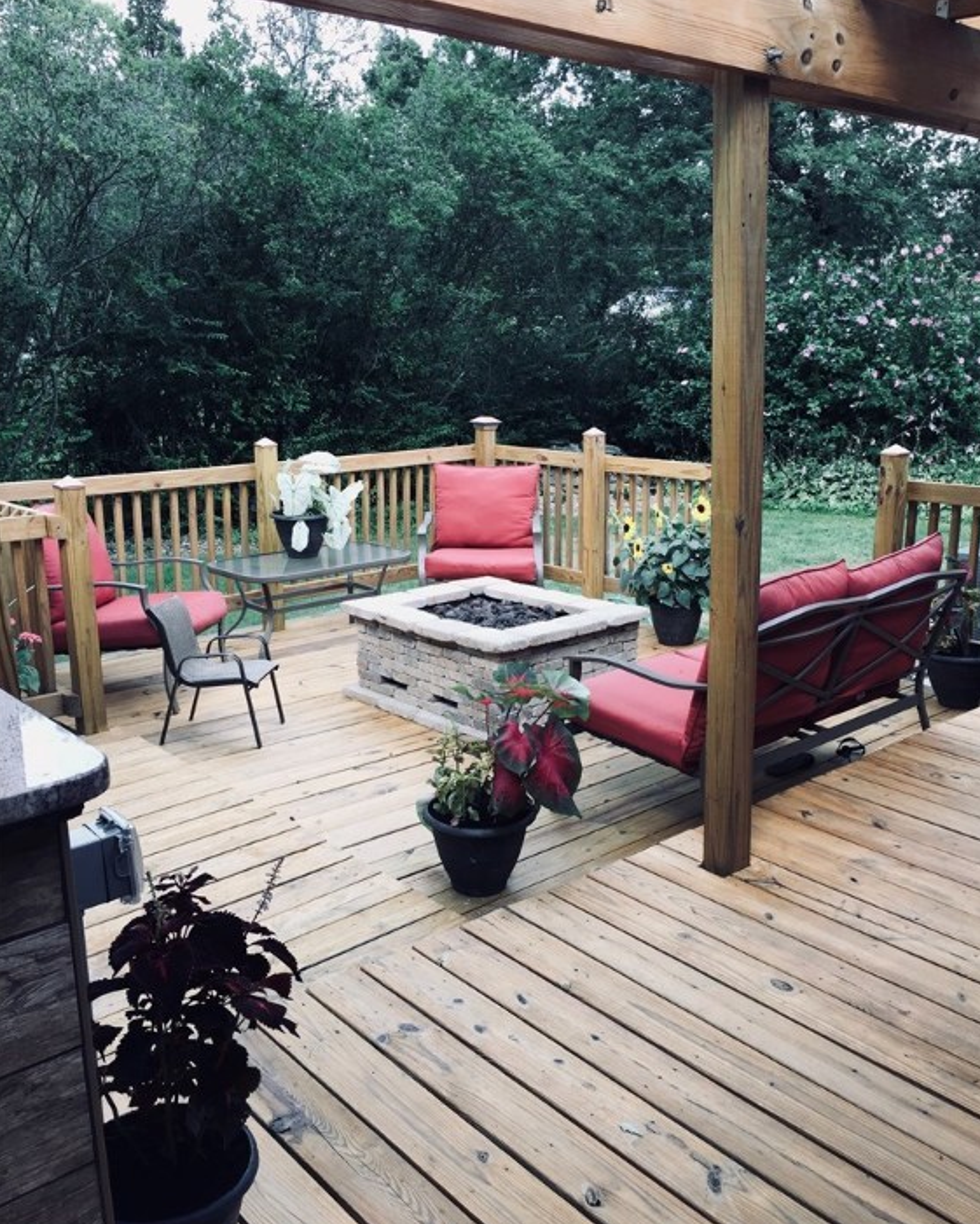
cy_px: 634
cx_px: 498
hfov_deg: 47.1
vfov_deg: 57.2
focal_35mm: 31
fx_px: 1124
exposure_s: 1/120
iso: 32
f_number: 2.2
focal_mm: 4.15
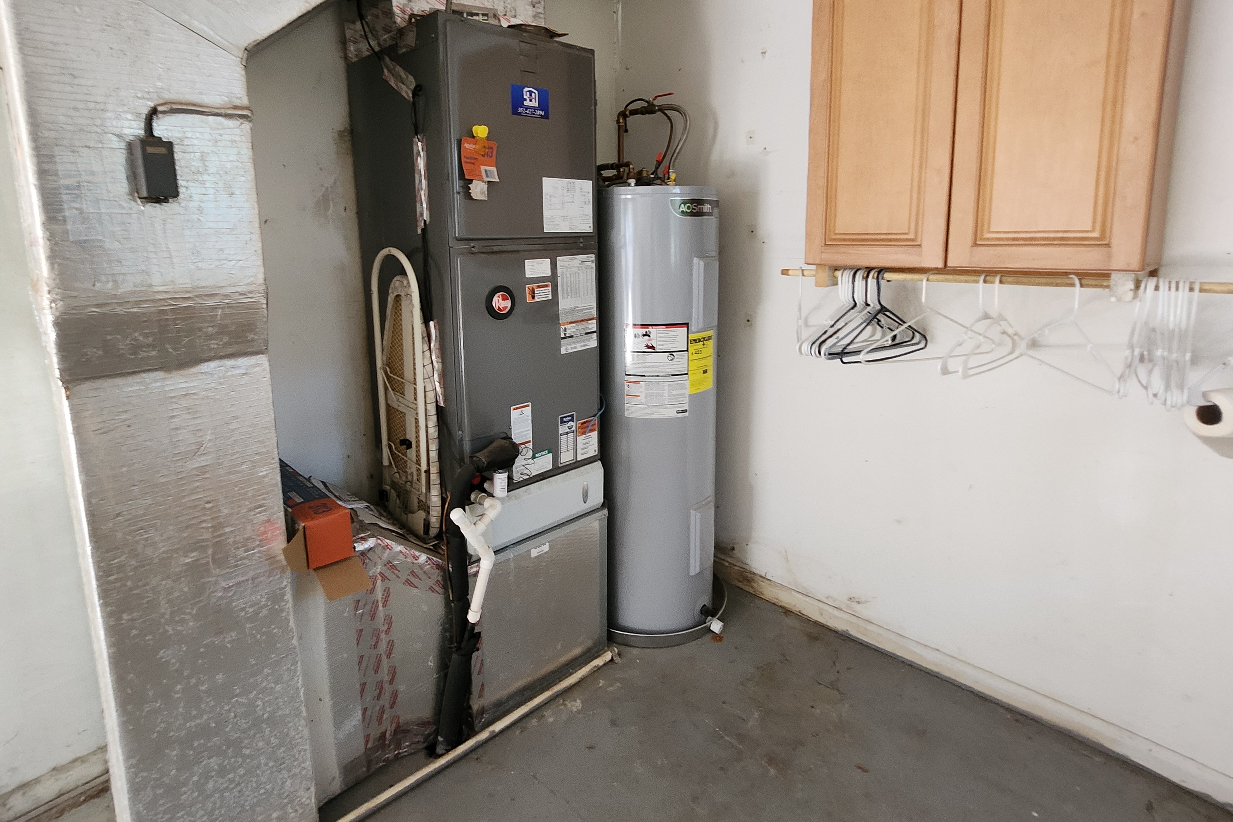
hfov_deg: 100.3
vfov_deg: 76.5
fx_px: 514
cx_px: 589
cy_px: 333
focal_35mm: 15
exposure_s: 1/40
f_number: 2.2
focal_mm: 1.7
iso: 320
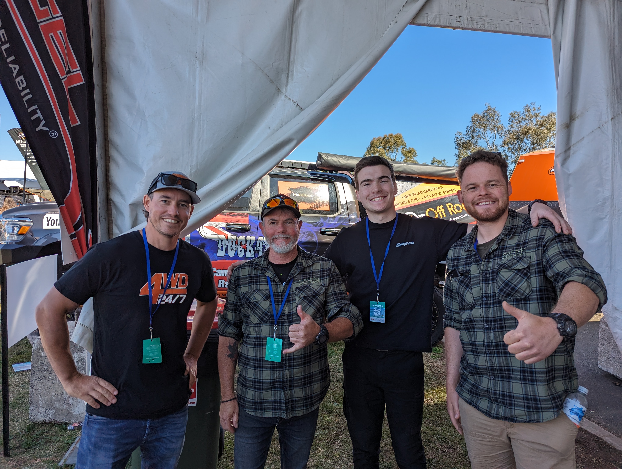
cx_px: 311
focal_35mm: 24
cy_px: 234
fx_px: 432
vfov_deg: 56.9
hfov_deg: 71.5
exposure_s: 1/1133
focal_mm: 6.81
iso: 39
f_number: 1.85
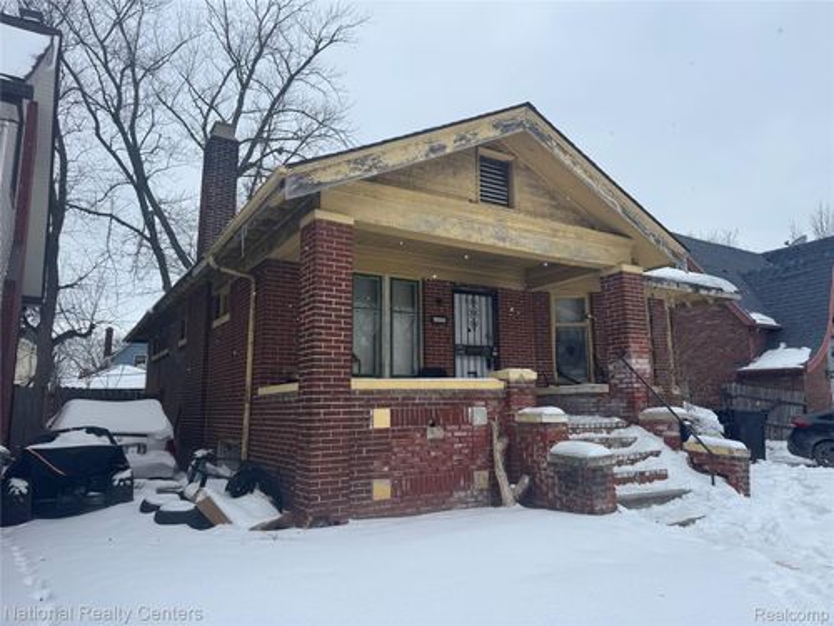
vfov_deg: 56.8
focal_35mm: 24
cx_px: 417
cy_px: 313
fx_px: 578
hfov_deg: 71.6
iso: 80
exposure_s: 1/2833
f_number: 1.78
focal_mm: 6.76
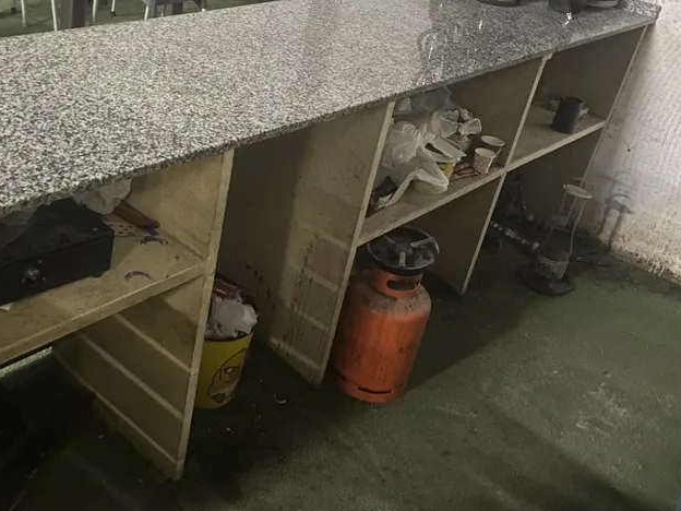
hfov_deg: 45.6
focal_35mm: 40
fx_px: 787
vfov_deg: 35.8
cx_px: 194
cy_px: 201
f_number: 1.8
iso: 800
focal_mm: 4.25
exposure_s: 1/20
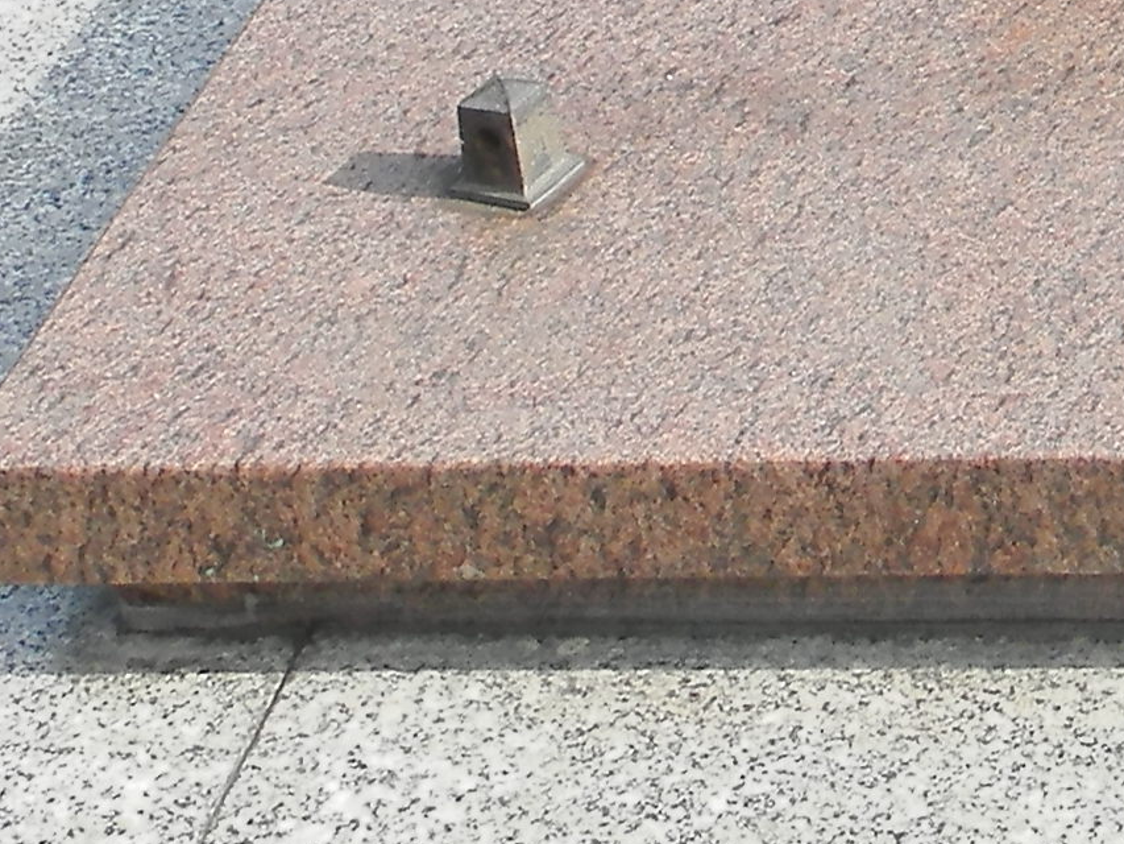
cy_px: -489
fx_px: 4384
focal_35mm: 135
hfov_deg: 13.9
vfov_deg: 10.5
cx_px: 1581
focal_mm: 4.5
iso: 80
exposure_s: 1/500
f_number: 3.1
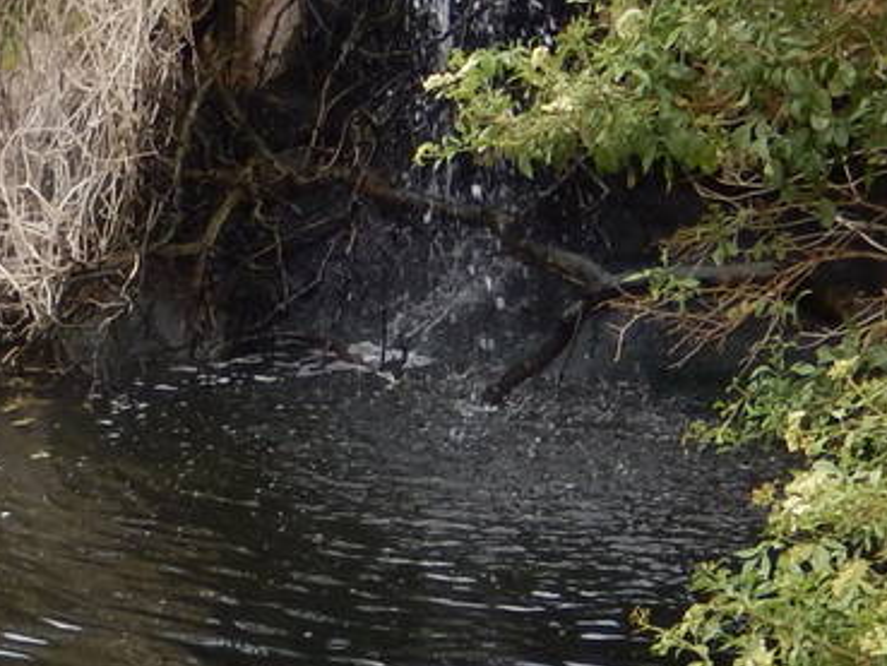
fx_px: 3999
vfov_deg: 9.5
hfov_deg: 12.4
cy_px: 416
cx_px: -168
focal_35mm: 156
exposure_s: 1/200
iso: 125
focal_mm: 6.5
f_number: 4
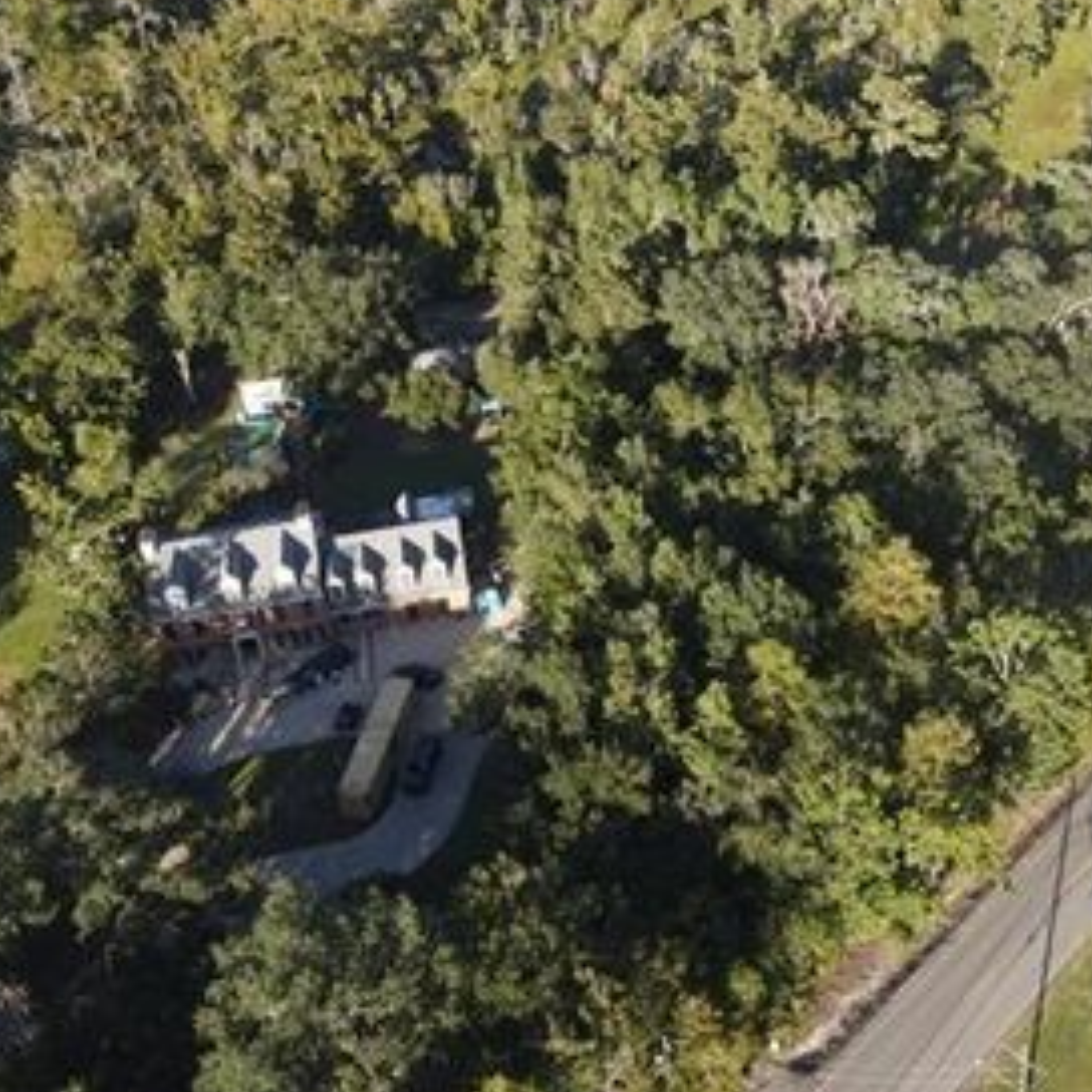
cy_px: 432
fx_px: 1392
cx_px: 811
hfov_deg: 41.6
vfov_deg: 42.6
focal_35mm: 39
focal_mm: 4.5
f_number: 2.8
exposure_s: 1/200
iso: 100
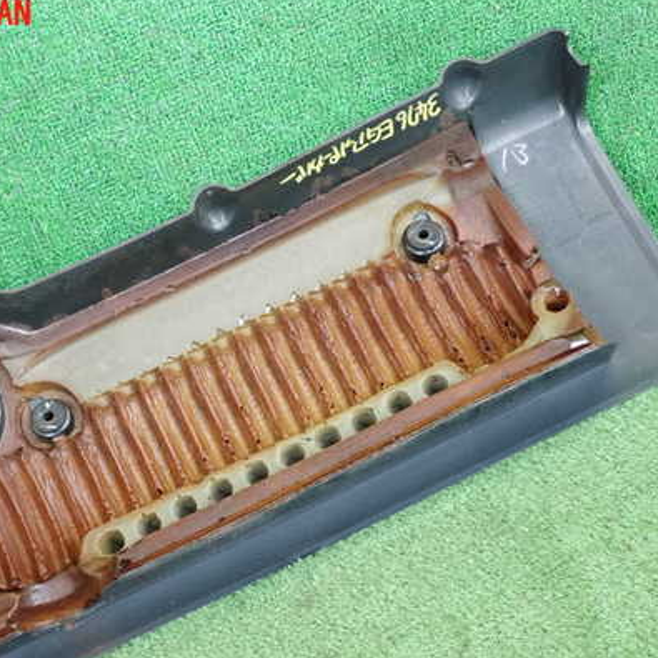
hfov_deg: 30.9
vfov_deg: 31.1
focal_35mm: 55
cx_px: 228
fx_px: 1183
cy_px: 368
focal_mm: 7.31
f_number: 2.8
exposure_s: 1/125
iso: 1250
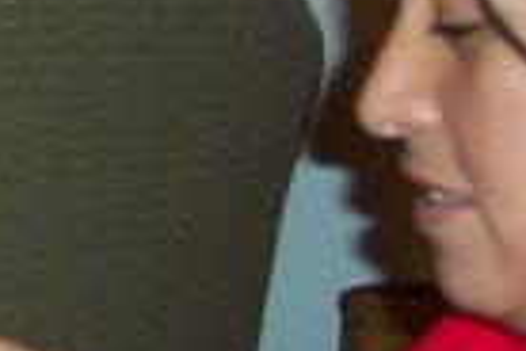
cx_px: -1044
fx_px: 3609
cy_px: -137
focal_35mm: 247
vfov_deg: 5.5
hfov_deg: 7.4
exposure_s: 1/30
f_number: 2.8
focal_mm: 8
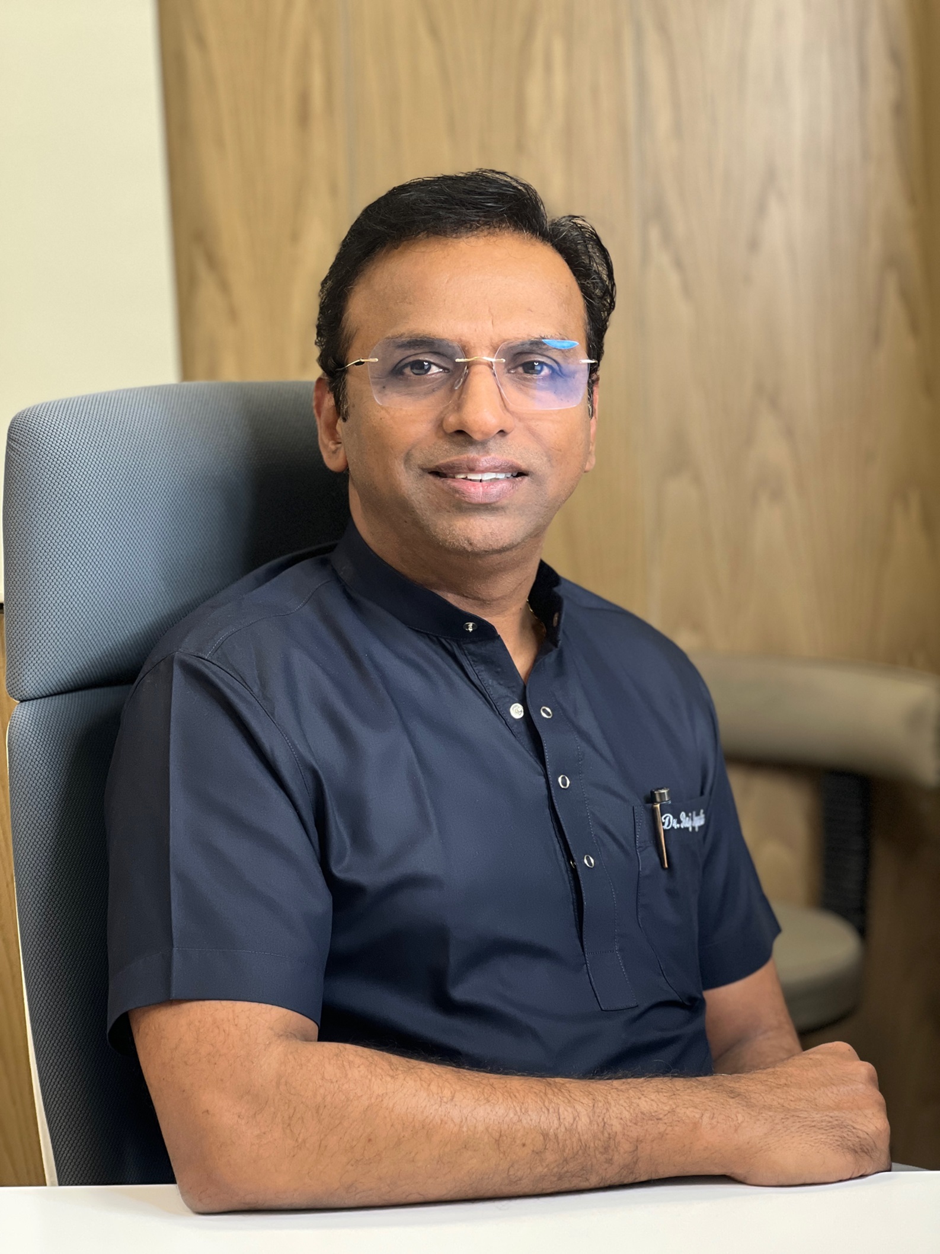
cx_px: 470
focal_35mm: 77
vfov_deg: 25.3
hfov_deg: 19.1
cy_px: 627
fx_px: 2788
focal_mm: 9
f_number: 2.8
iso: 160
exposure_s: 1/33
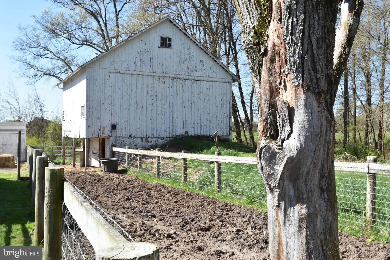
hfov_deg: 53.1
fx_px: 390
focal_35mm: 36
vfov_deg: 36.9
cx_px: 195
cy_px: 130
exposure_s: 1/320
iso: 200
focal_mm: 24
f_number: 9
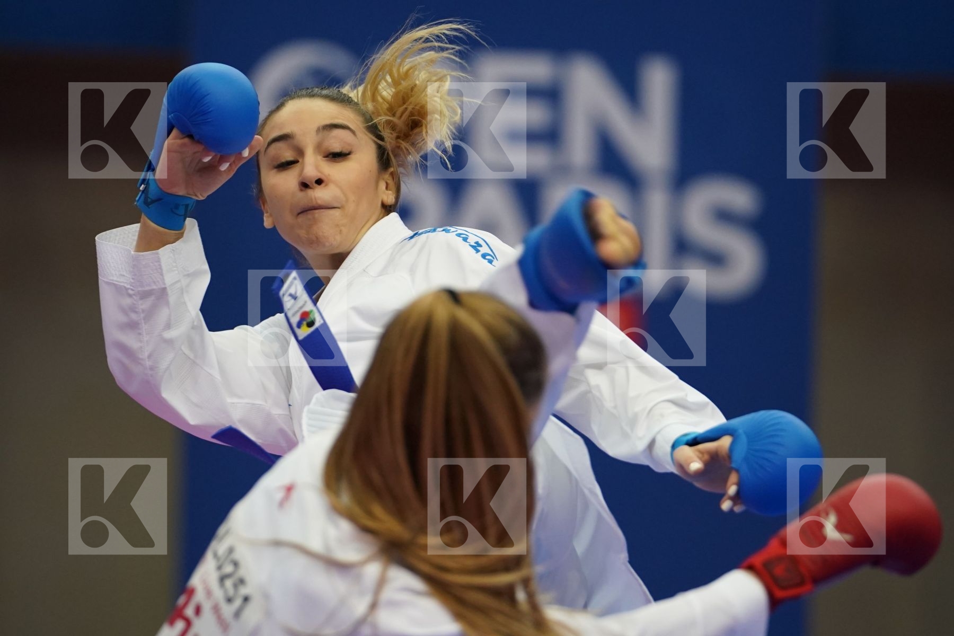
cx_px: 477
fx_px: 6995
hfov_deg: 7.8
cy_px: 318
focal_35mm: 264
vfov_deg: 5.2
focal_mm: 176
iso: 2000
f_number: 2.8
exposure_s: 1/1000
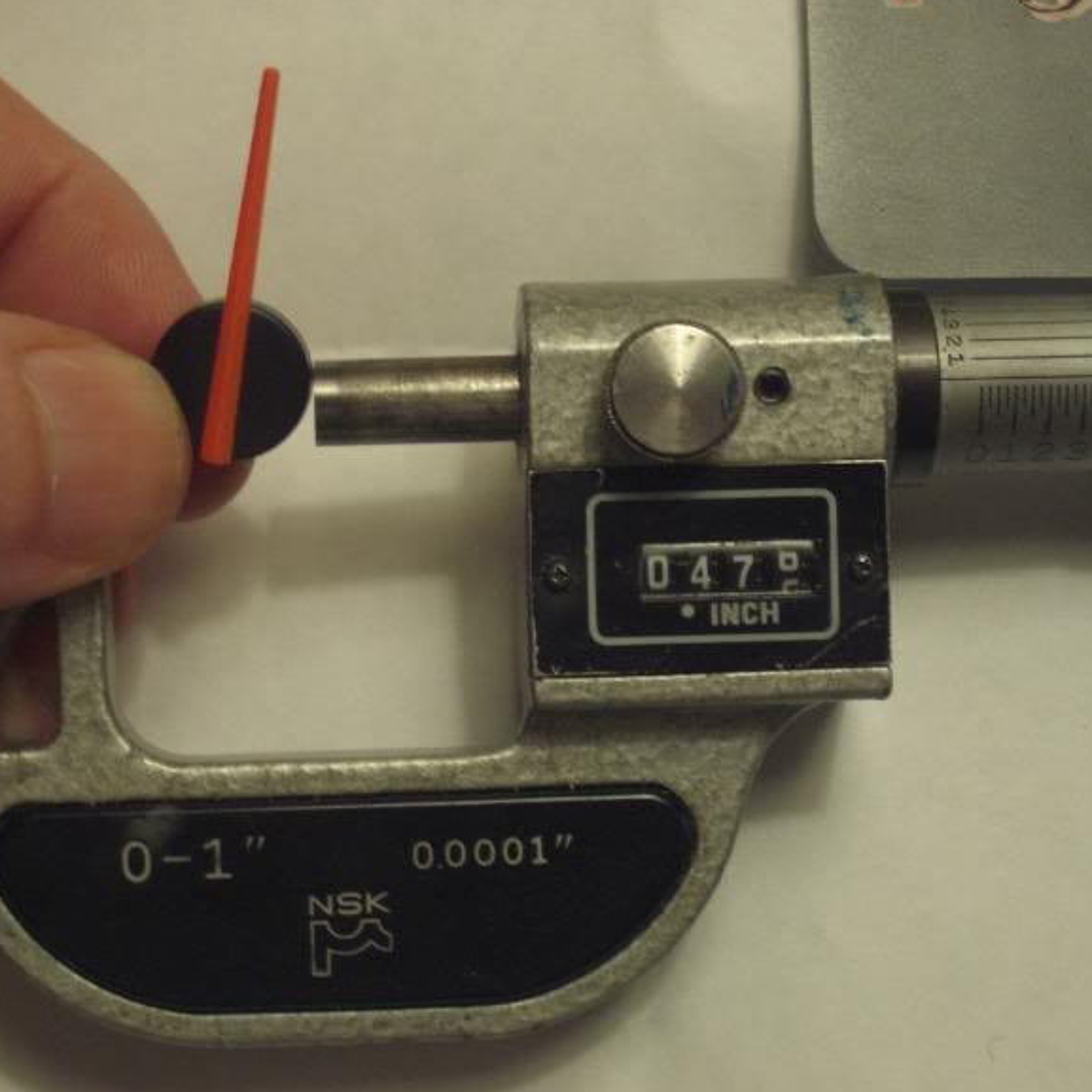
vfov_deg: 22.8
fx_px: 2712
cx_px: 433
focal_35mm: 76
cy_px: 528
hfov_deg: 22.7
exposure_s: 1/30
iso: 100
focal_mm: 10.2
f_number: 3.5
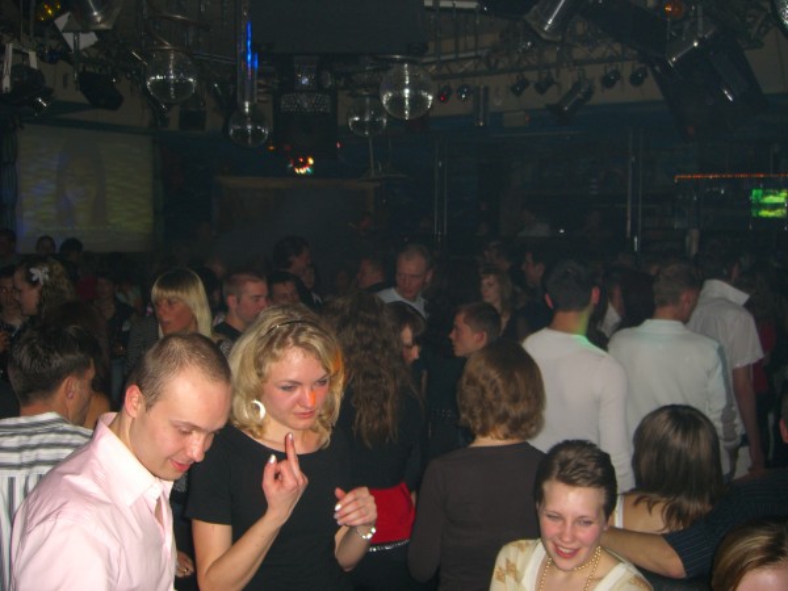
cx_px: 394
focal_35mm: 38
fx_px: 865
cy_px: 296
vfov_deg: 37.7
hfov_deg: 49.0
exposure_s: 1/60
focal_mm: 7.9
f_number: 2.8
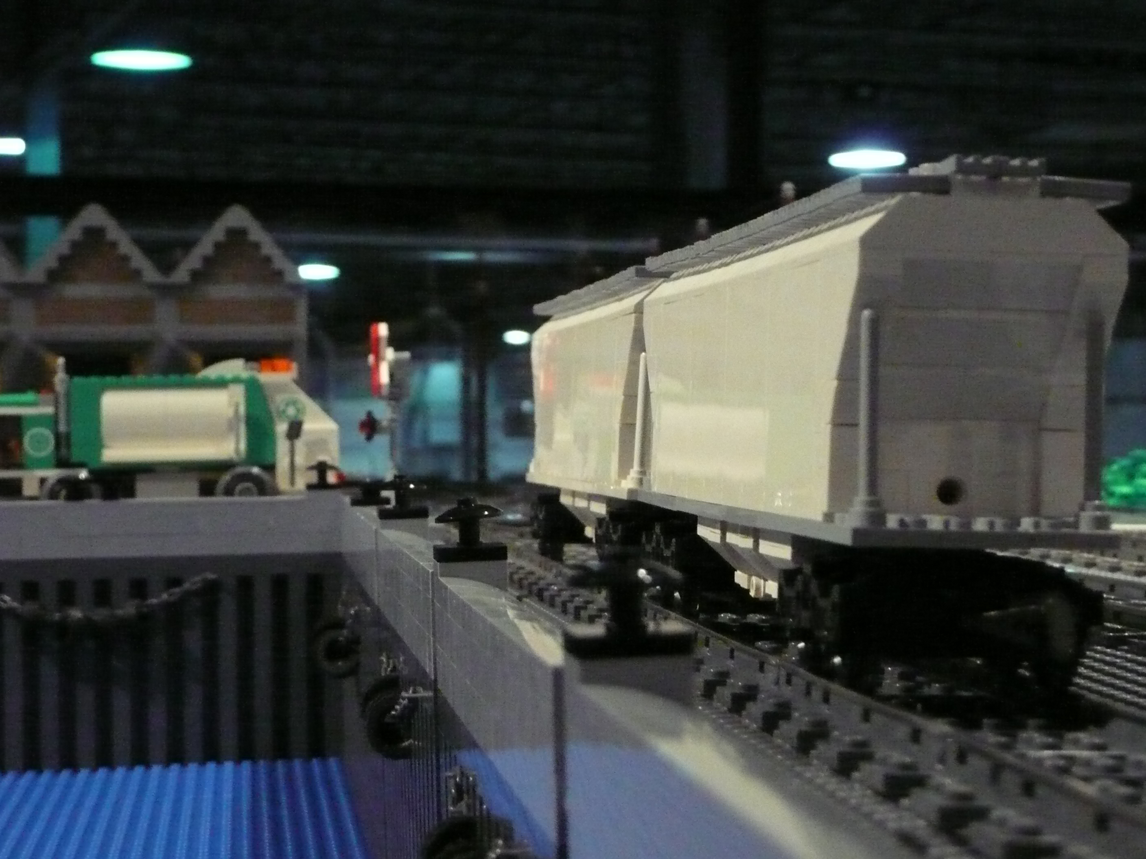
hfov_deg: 23.3
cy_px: 430
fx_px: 2781
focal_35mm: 84
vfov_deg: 17.6
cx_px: 573
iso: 1250
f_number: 4.7
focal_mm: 13.7
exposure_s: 1/30
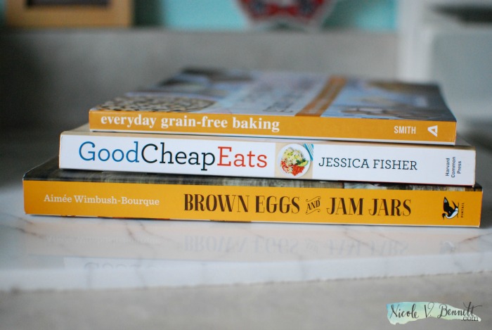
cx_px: 246
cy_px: 165
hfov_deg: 37.8
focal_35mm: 52
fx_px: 719
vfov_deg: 25.8
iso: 1600
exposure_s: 1/125
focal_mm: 35
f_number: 2
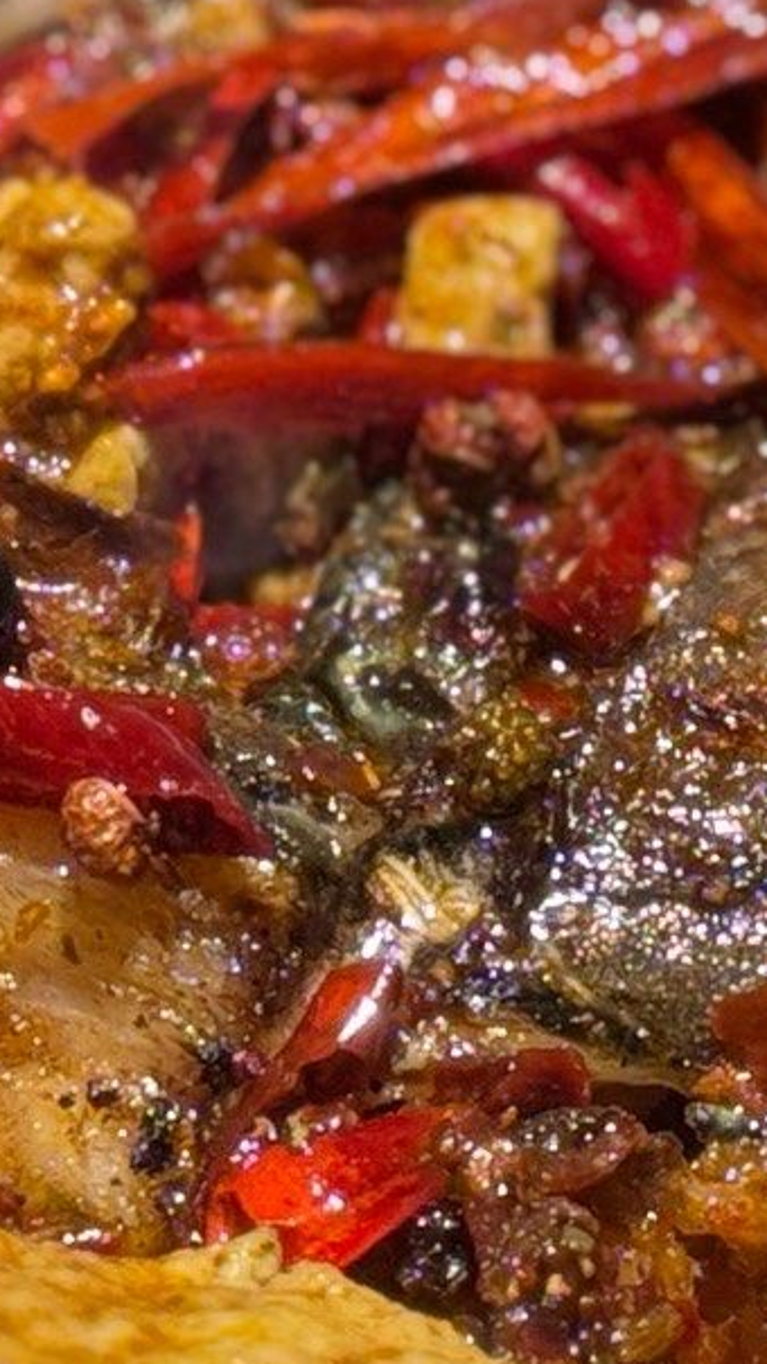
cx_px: 374
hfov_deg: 5.1
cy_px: 117
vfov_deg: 9.1
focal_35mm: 236
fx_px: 8539
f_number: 1.78
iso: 80
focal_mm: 6.76
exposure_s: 1/64
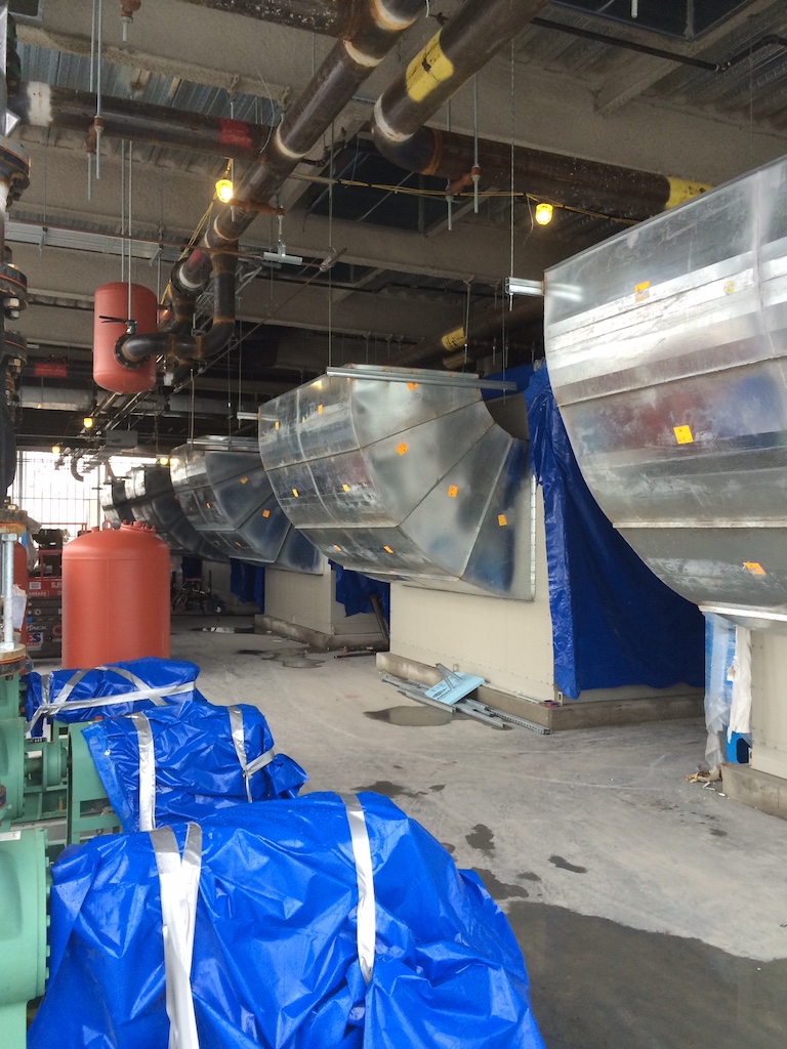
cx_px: 394
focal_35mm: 30
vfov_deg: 60.0
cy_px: 524
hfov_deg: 46.8
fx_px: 909
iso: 50
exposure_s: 1/30
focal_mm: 4.12
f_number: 2.2
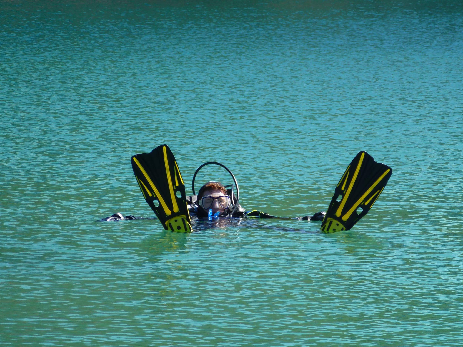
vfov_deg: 3.8
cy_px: 174
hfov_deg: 5.0
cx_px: 232
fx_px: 5297
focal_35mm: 396
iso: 100
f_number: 5.9
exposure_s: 1/320
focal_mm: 68.8
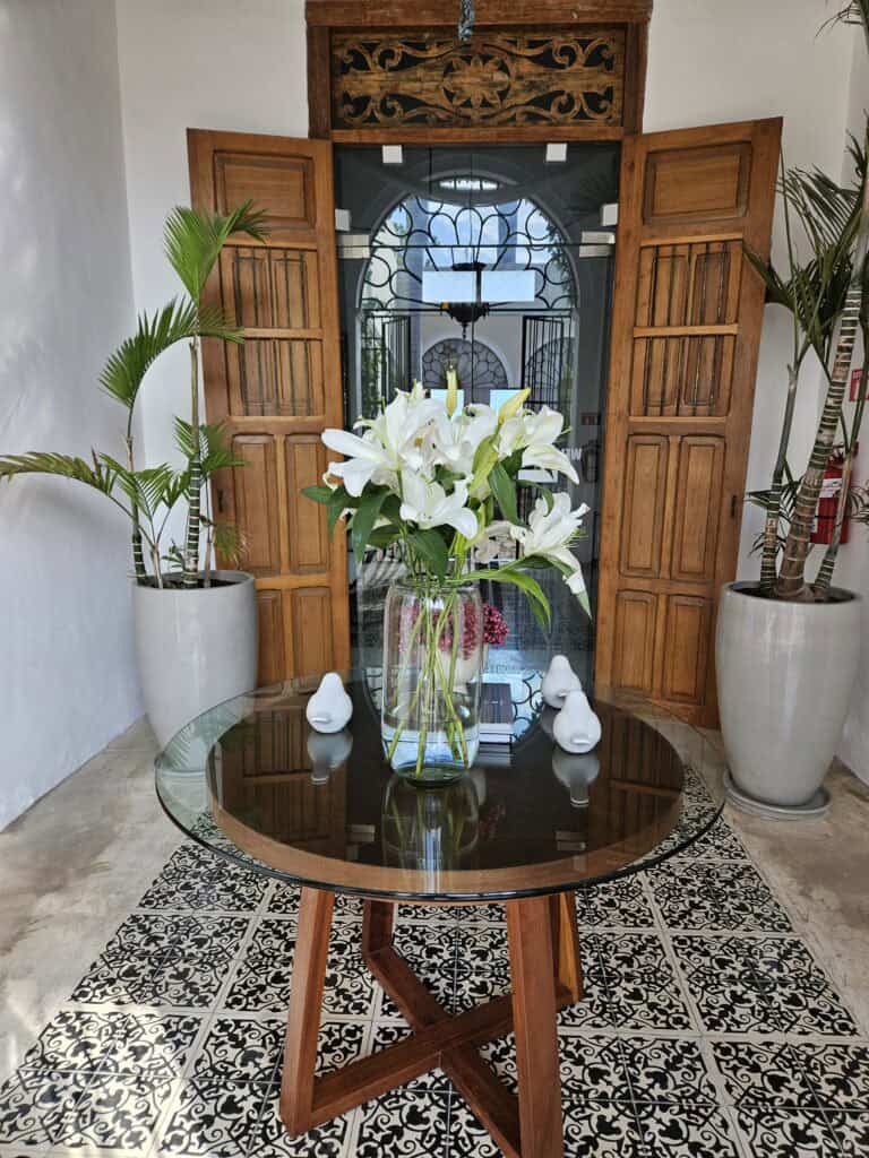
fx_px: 770
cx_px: 434
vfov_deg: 73.9
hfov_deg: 58.9
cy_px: 579
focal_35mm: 23
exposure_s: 1/207
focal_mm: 5.4
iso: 64
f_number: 1.8
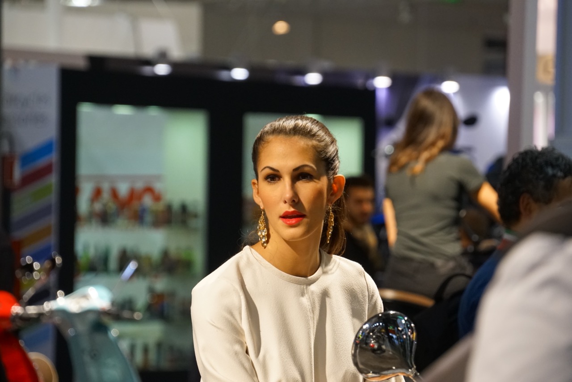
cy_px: 191
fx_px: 3782
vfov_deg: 5.8
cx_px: 286
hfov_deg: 8.6
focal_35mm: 238
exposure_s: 1/250
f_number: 6.3
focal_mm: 159
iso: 2500
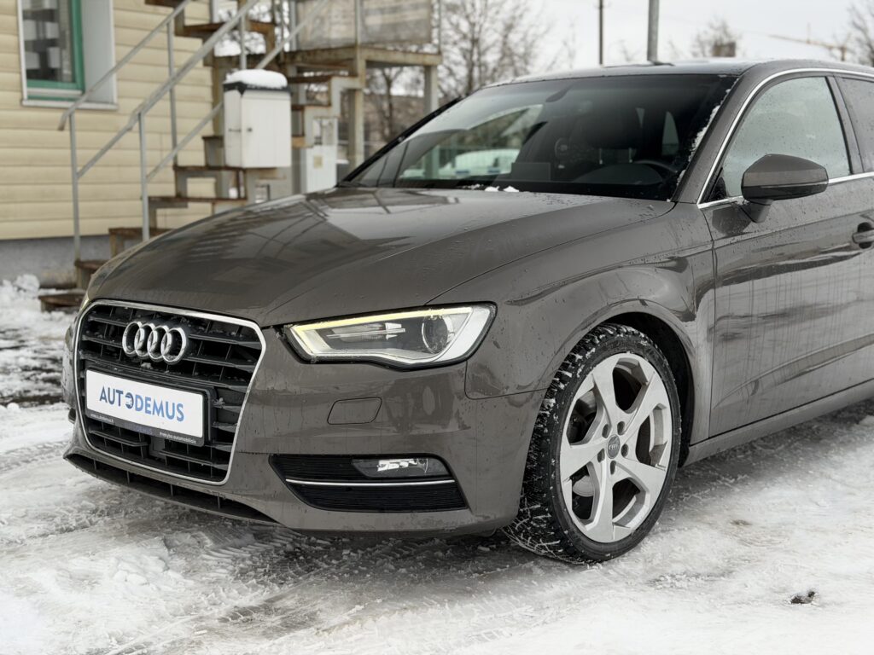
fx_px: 1212
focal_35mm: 48
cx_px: 437
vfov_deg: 30.3
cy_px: 328
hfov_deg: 39.7
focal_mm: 6.76
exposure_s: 1/534
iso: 64
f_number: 1.78
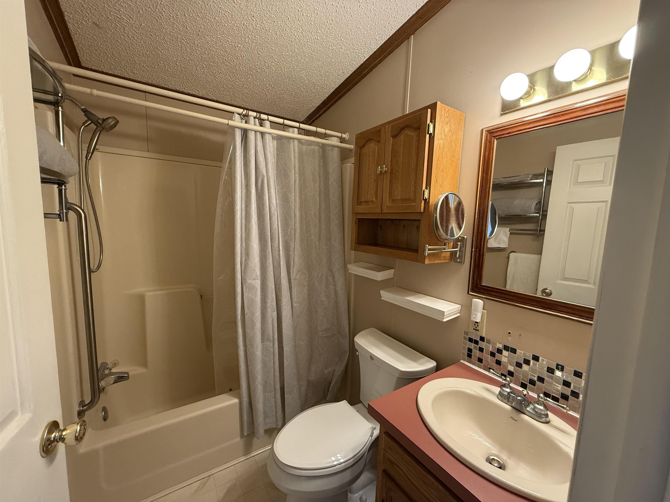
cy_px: 251
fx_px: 271
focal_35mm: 14
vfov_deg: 85.7
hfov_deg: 102.1
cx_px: 335
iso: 500
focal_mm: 2.22
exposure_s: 1/60
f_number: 2.2
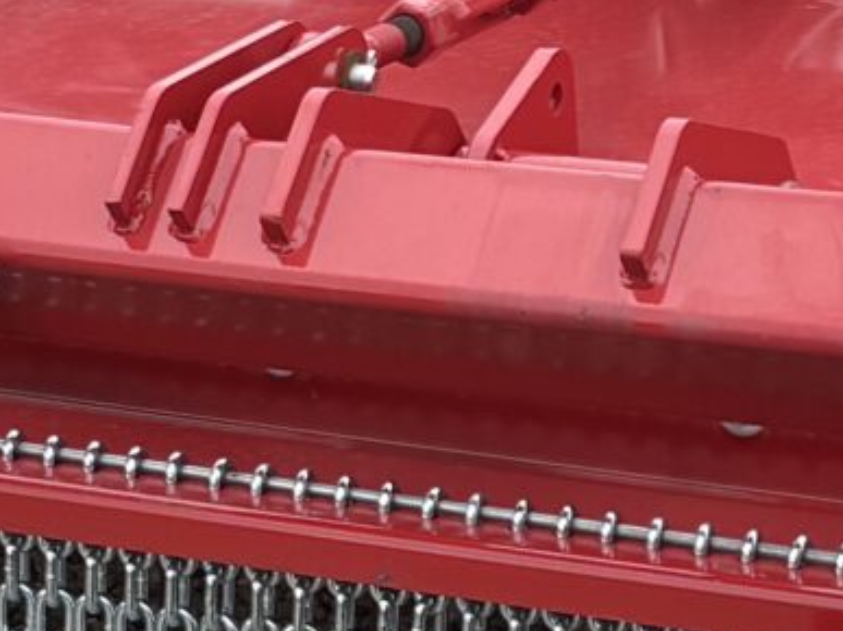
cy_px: 799
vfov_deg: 8.5
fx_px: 4187
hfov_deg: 11.5
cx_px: 200
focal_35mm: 172
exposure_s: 1/1239
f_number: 1.6
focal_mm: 5.96
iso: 50
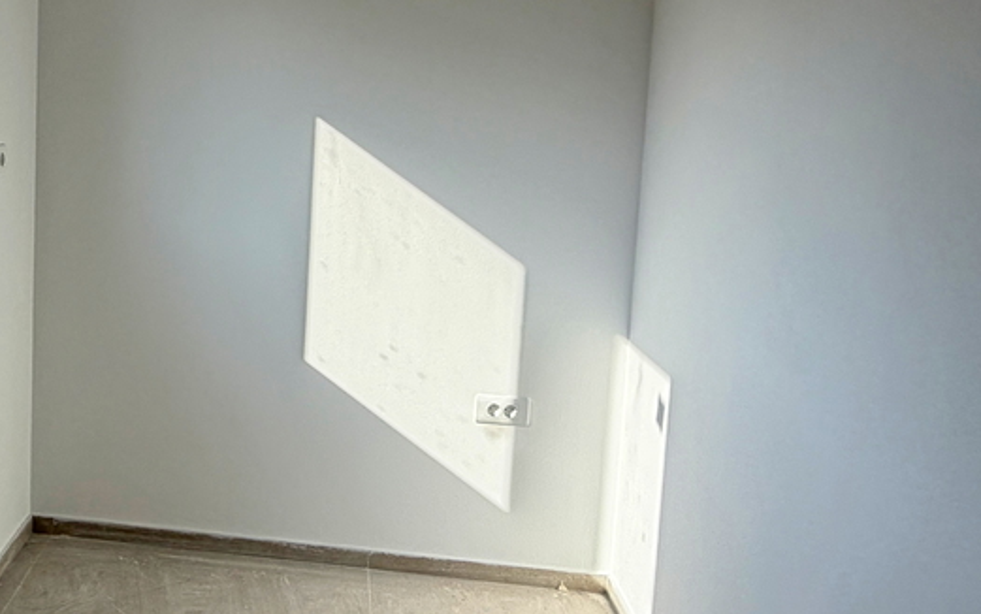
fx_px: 1097
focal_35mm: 41
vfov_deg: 31.1
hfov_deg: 44.6
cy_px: 215
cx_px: 130
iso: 50
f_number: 2.2
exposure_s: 1/502
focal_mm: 2.22
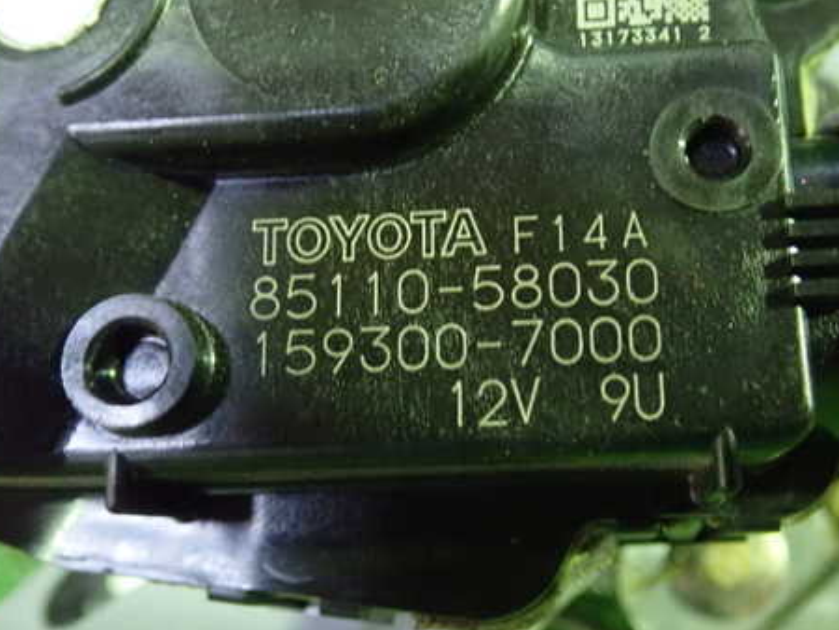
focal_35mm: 40
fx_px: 970
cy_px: 324
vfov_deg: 36.0
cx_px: 503
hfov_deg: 46.5
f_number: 2.3
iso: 1600
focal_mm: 5.5
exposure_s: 1/30
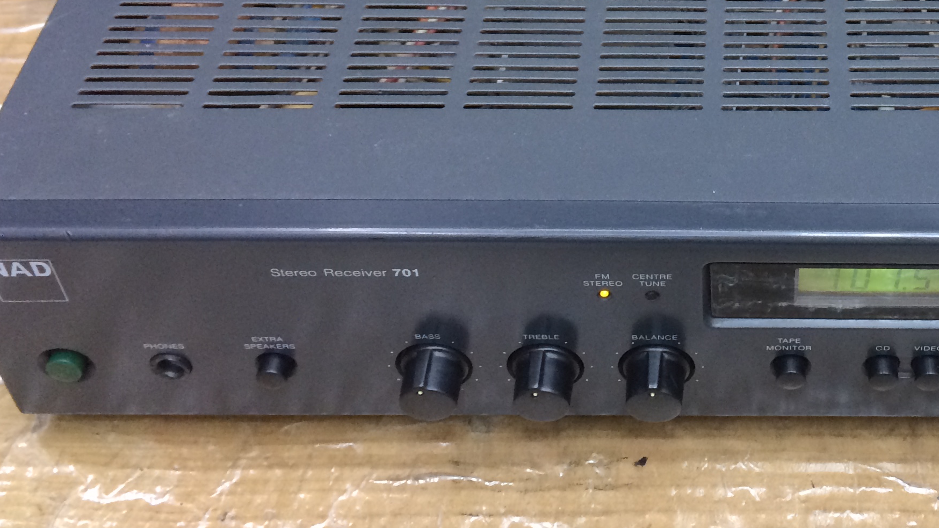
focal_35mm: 59
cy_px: -54
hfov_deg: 34.3
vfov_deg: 19.5
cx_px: 764
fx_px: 1469
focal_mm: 4.15
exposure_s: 1/33
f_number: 2.2
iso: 200
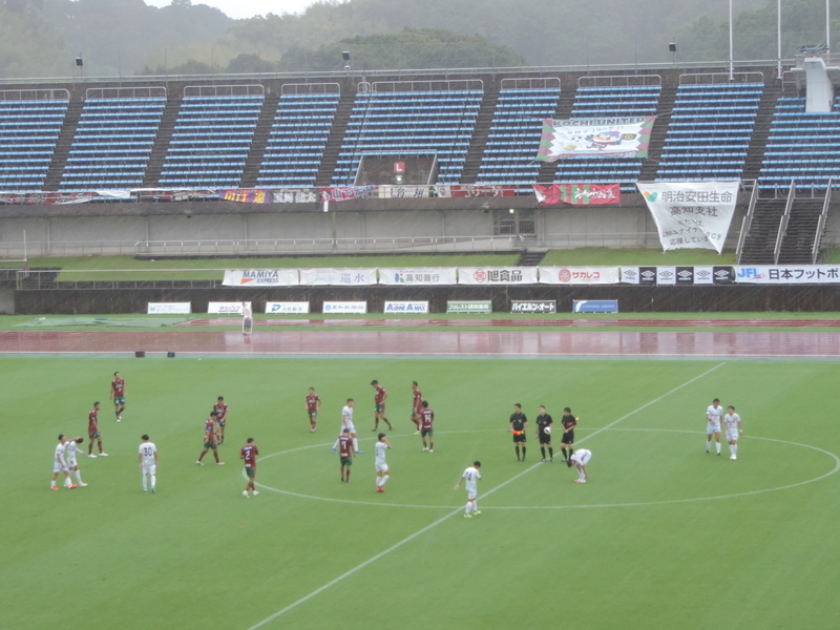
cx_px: 420
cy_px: 315
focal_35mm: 105
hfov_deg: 18.7
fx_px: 2548
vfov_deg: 14.1
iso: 400
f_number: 4.2
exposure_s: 1/80
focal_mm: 18.7
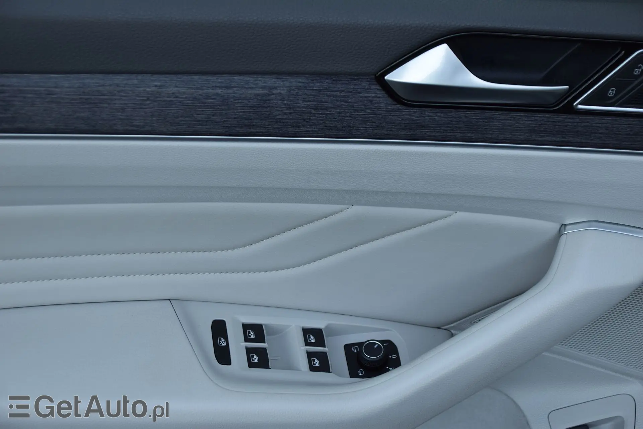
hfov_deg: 24.6
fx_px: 1473
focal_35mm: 82
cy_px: 214
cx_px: 322
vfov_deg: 16.6
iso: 320
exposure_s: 1/125
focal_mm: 55
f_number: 5.6
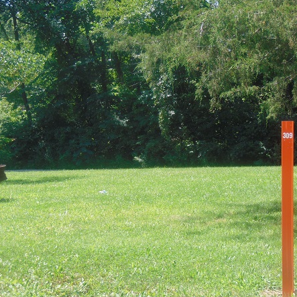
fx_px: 825
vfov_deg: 20.4
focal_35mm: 85
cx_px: 174
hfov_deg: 20.4
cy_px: 149
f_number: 3.7
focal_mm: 12.8
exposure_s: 1/320
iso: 80
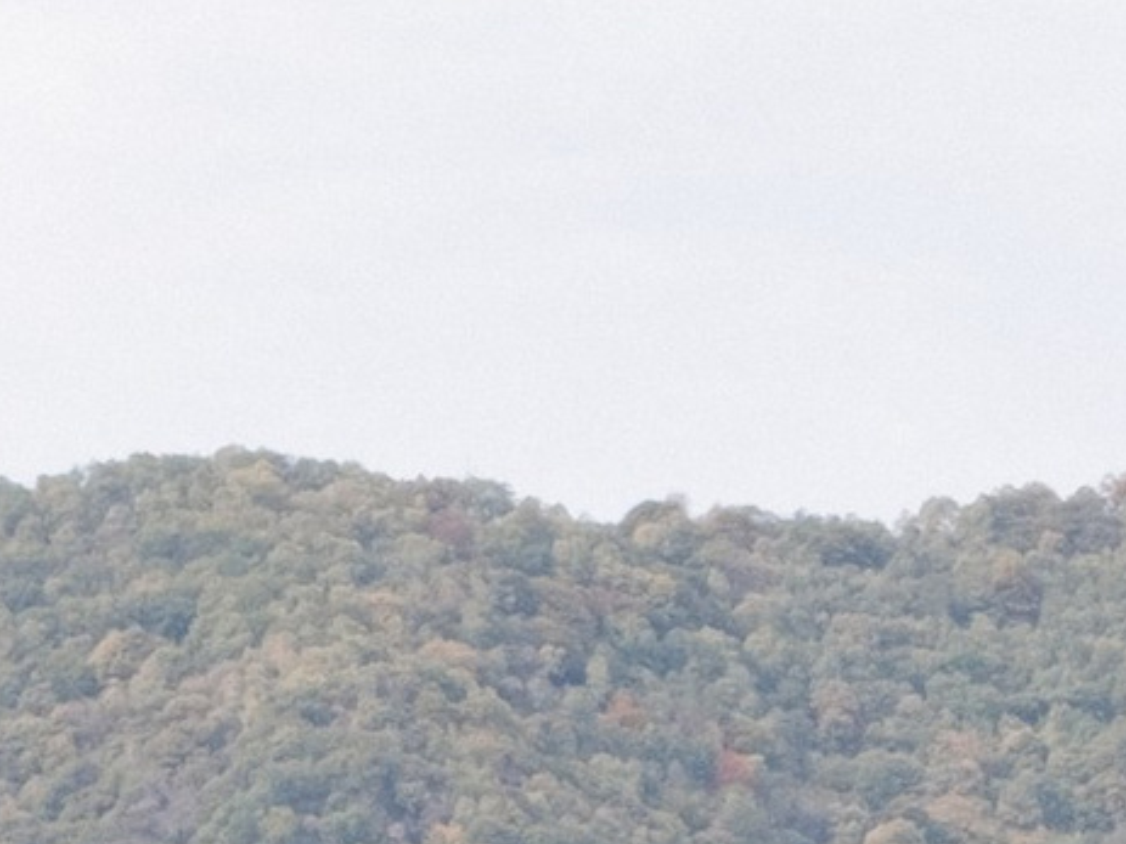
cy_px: 4371
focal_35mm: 399
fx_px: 12975
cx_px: 890
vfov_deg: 3.4
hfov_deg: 5.0
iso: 250
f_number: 7.1
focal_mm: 33
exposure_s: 1/250
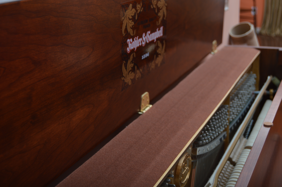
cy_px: 94
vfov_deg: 23.7
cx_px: 141
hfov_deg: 35.1
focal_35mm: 57
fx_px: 446
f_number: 4.8
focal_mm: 38
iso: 200
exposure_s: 1/200
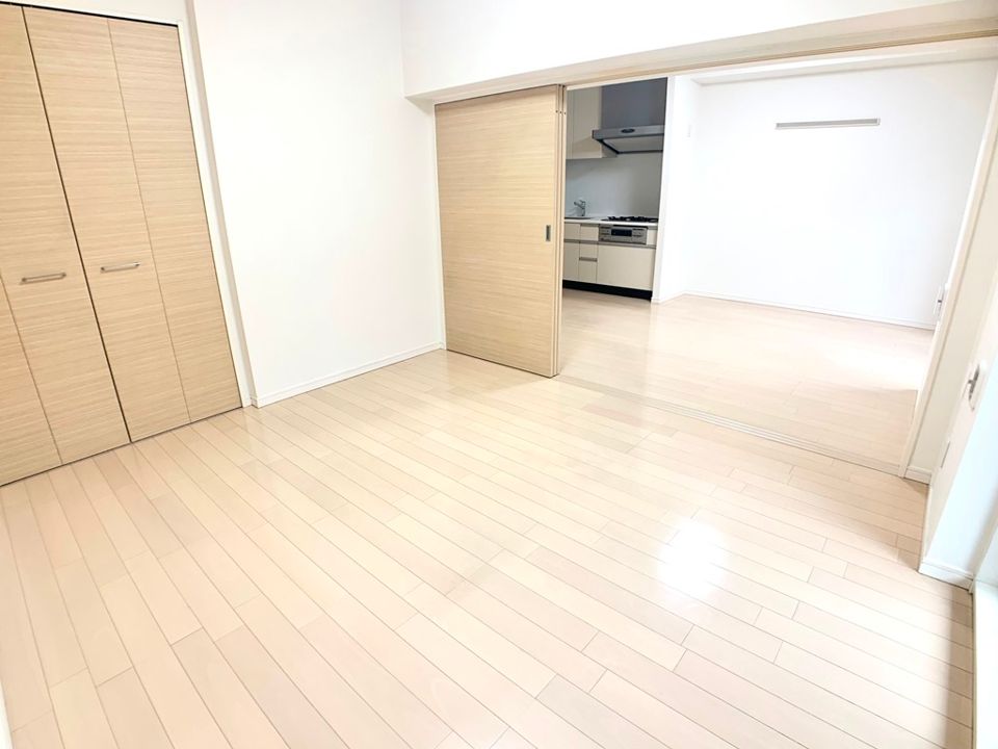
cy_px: 374
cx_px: 499
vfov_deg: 53.1
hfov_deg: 67.3
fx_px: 750
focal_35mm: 26
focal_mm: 4.25
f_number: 1.8
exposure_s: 1/50
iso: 64
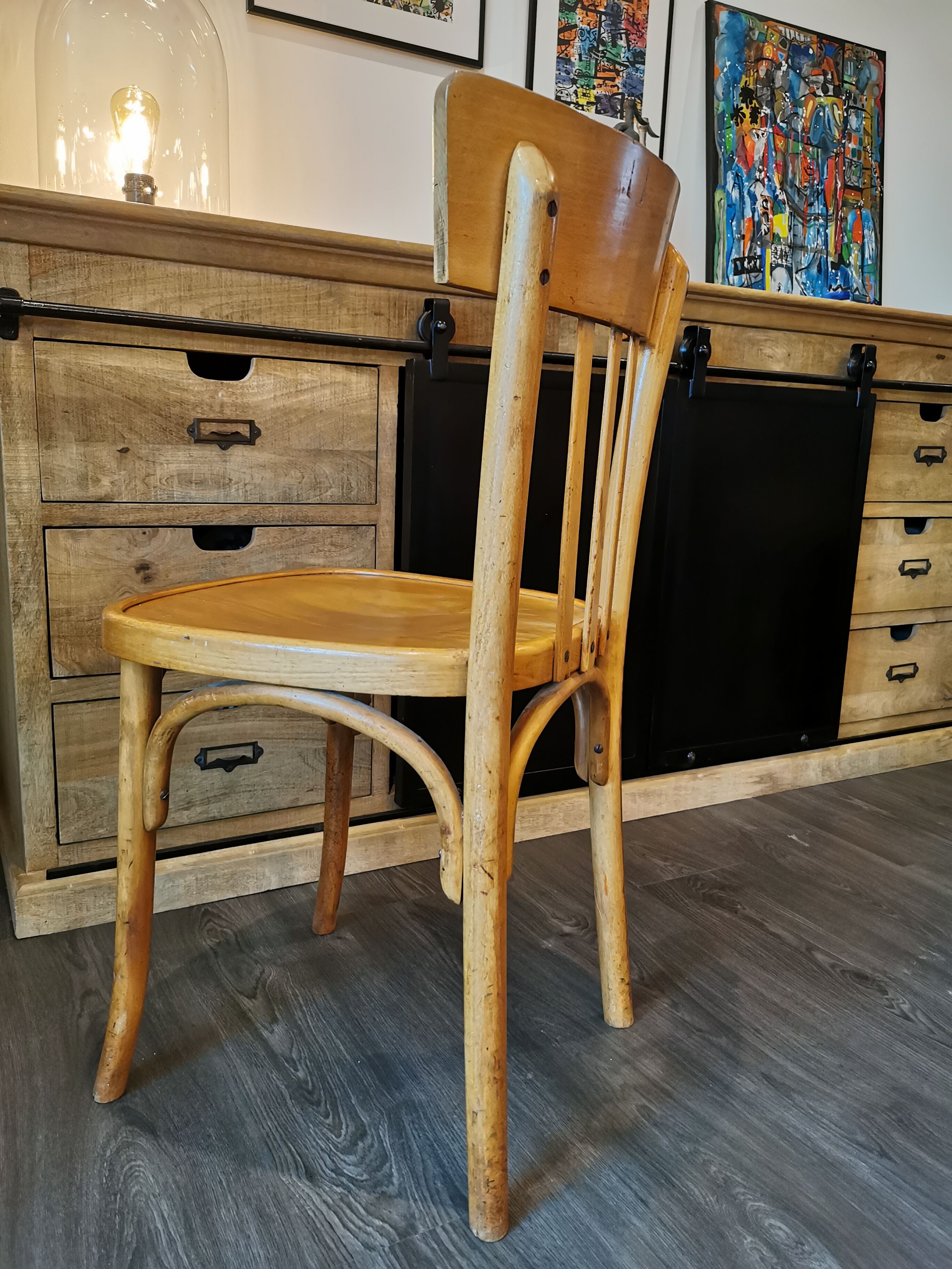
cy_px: 634
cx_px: 476
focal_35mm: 27
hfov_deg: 51.4
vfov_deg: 65.3
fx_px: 990
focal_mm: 5.58
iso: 400
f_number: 1.8
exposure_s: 1/100
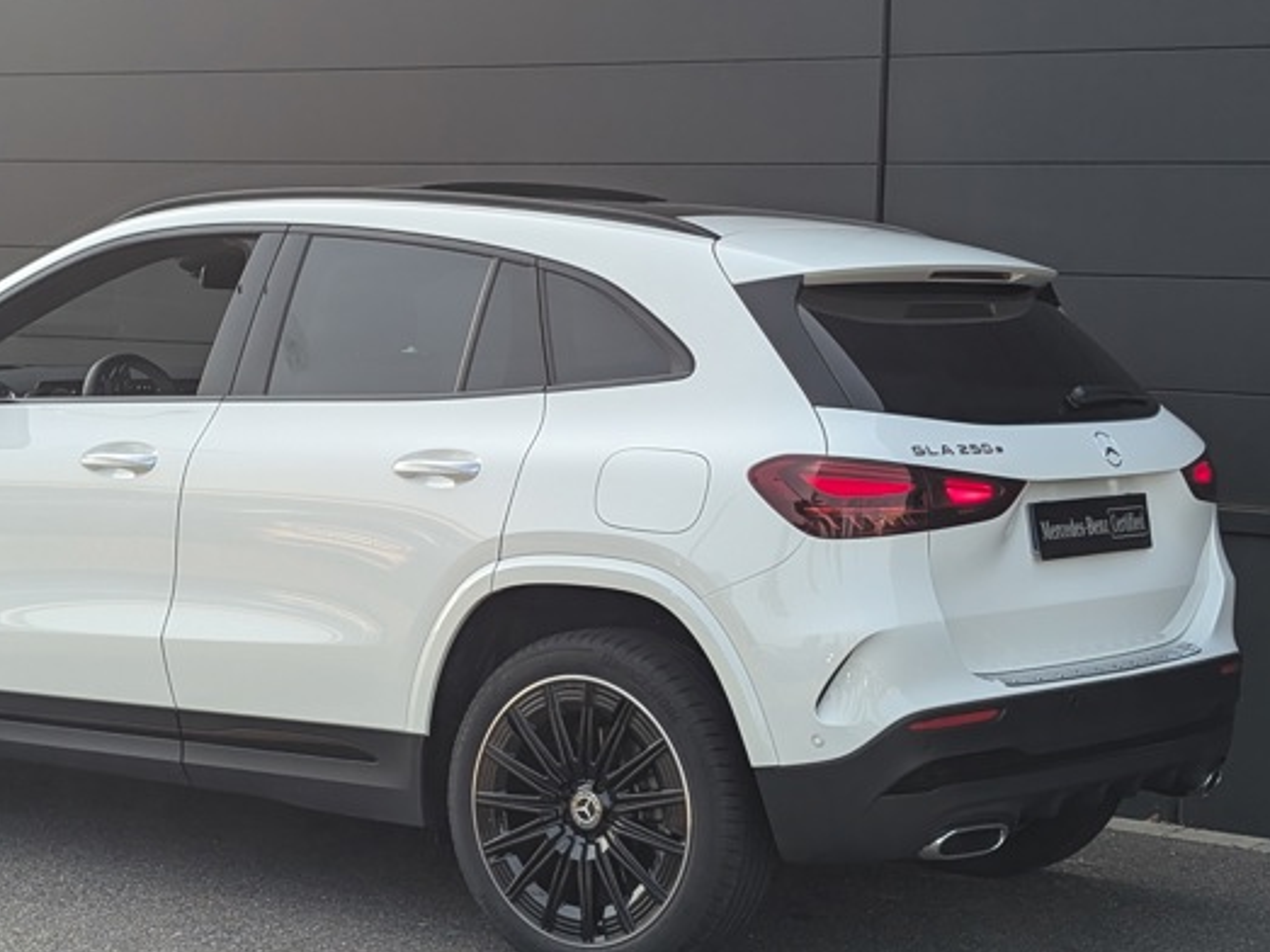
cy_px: 362
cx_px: 457
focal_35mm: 75
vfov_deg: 19.6
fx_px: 2751
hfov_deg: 25.9
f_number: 1.68
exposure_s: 1/406
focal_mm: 6.9
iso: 21
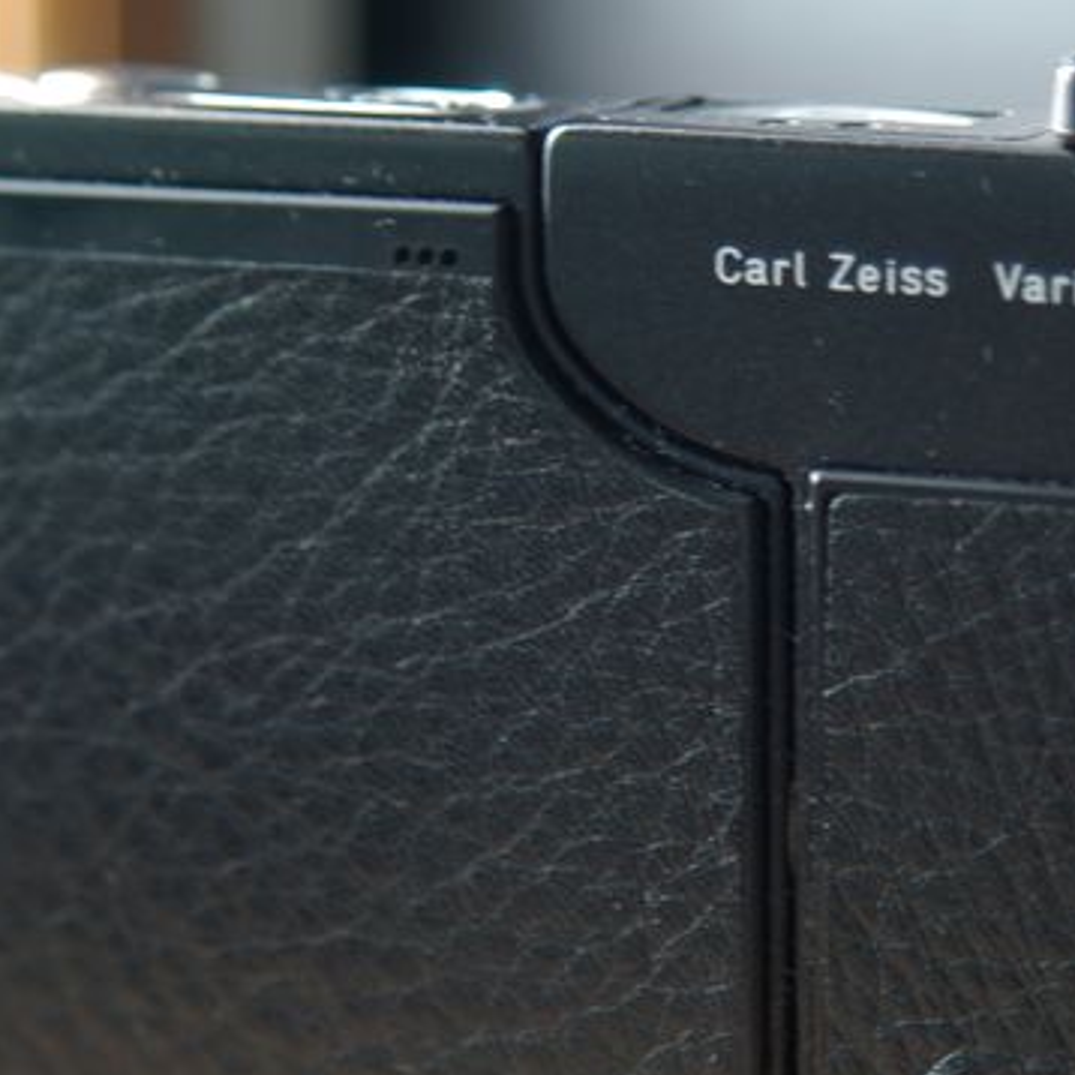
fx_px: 8501
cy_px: 703
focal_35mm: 242
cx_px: 733
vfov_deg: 7.2
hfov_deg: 7.2
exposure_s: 1/8
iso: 200
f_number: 4.5
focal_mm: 85
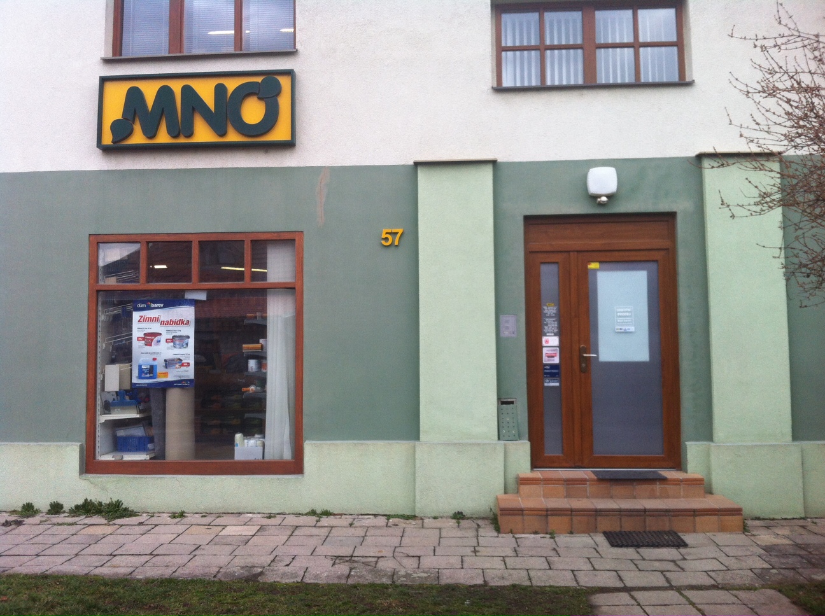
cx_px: 412
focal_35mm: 35
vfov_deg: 40.6
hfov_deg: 52.7
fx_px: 833
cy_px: 308
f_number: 2.8
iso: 80
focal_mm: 3.85
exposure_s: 1/133
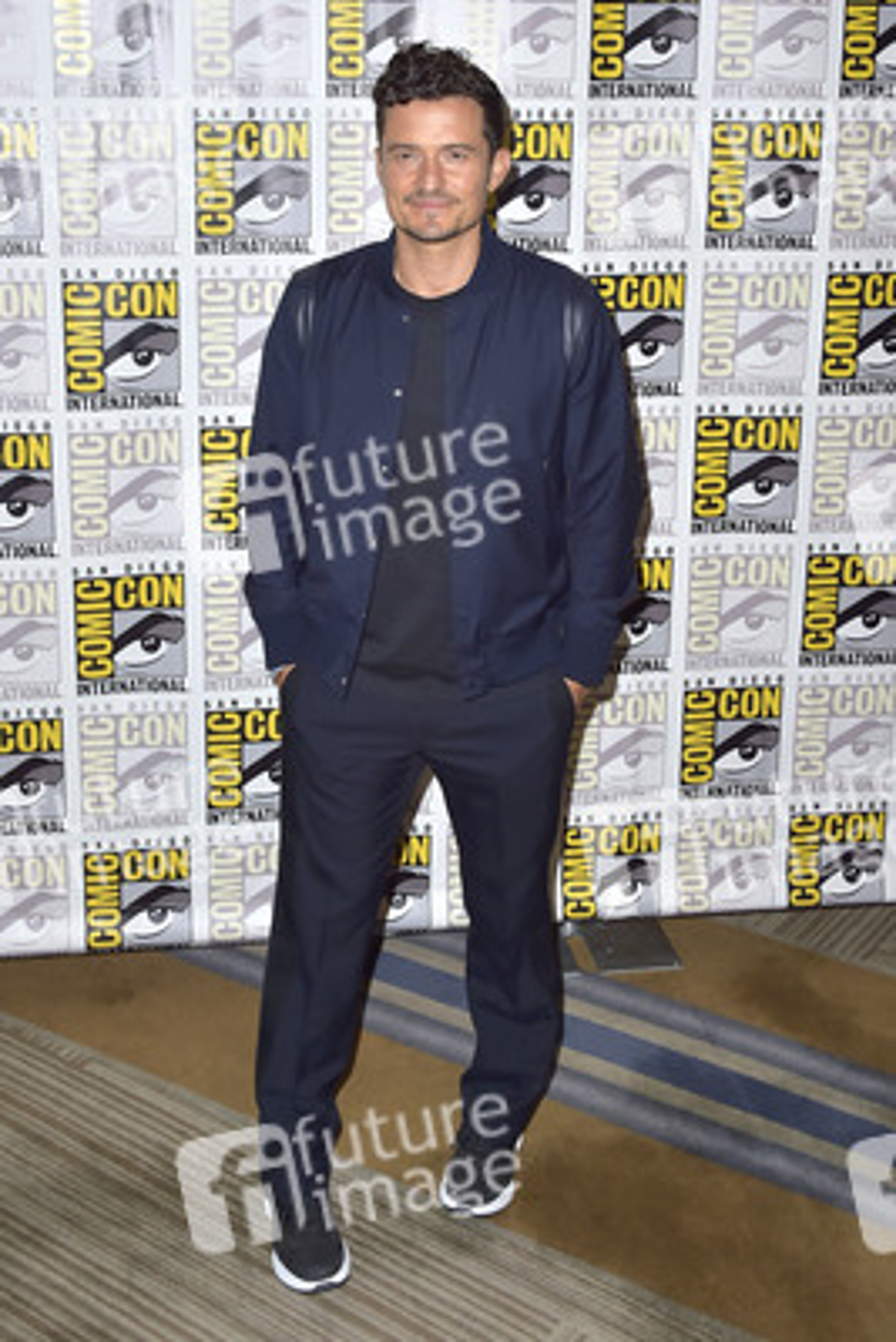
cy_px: 671
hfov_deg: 35.1
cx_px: 448
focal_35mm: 38
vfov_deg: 50.7
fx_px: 1417
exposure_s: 1/250
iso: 320
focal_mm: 38
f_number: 7.1
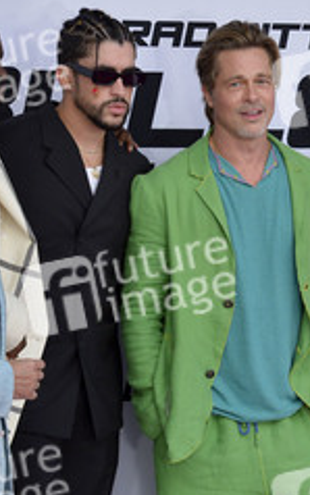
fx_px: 3119
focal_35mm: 231
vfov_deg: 9.1
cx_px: 190
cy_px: 391
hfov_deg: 5.7
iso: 1250
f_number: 6.3
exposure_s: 1/250
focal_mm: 135
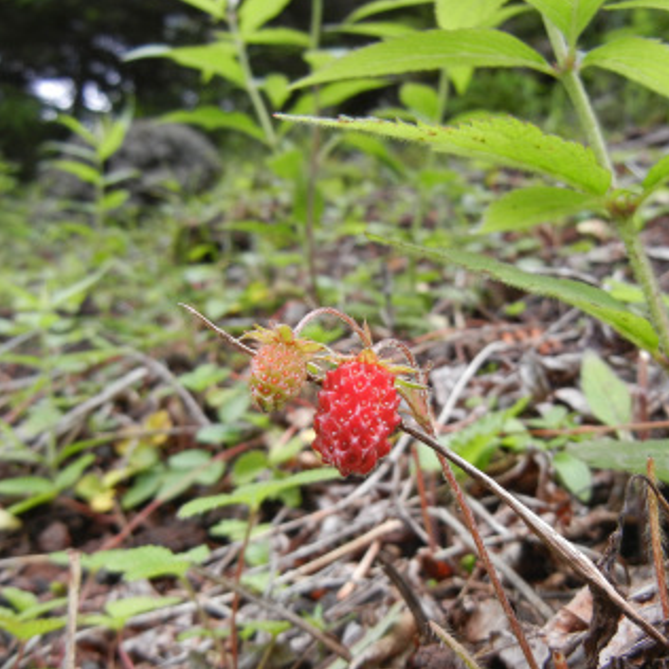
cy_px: 388
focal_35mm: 42
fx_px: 918
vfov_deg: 39.9
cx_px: 358
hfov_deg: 40.0
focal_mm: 5.4
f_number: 3.5
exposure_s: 1/243
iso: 160
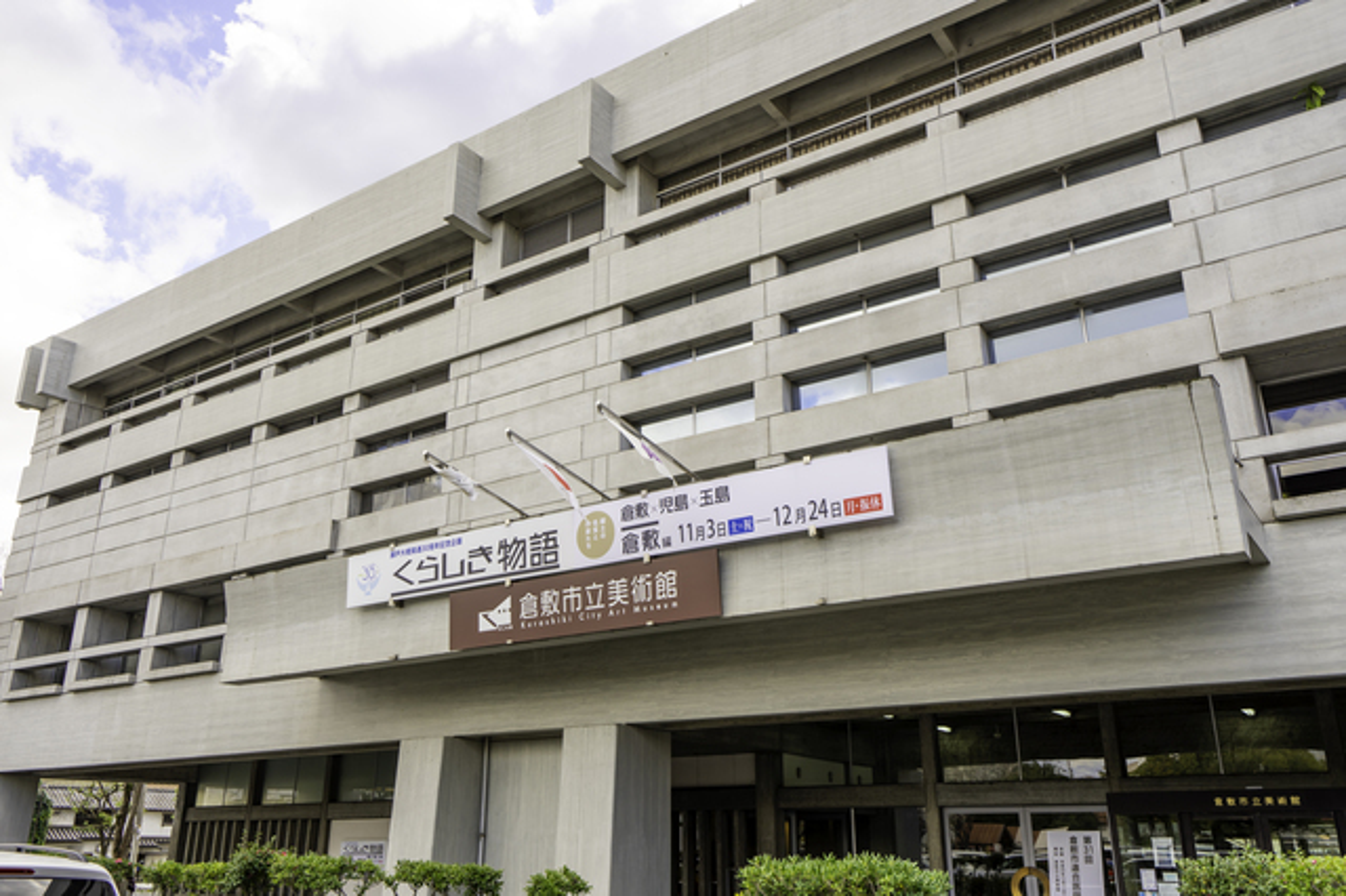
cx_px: 673
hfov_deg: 63.7
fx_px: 1084
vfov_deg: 44.9
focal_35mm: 29
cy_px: 448
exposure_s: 1/100
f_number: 8
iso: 100
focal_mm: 29
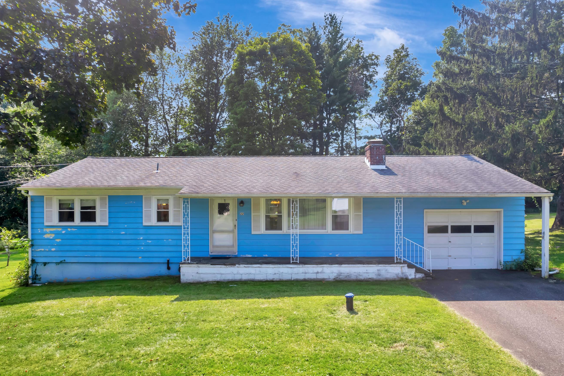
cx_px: 290
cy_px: 196
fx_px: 360
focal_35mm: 23
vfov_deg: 55.1
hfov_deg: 76.1
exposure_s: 1/640
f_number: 2.8
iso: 140
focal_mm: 8.38
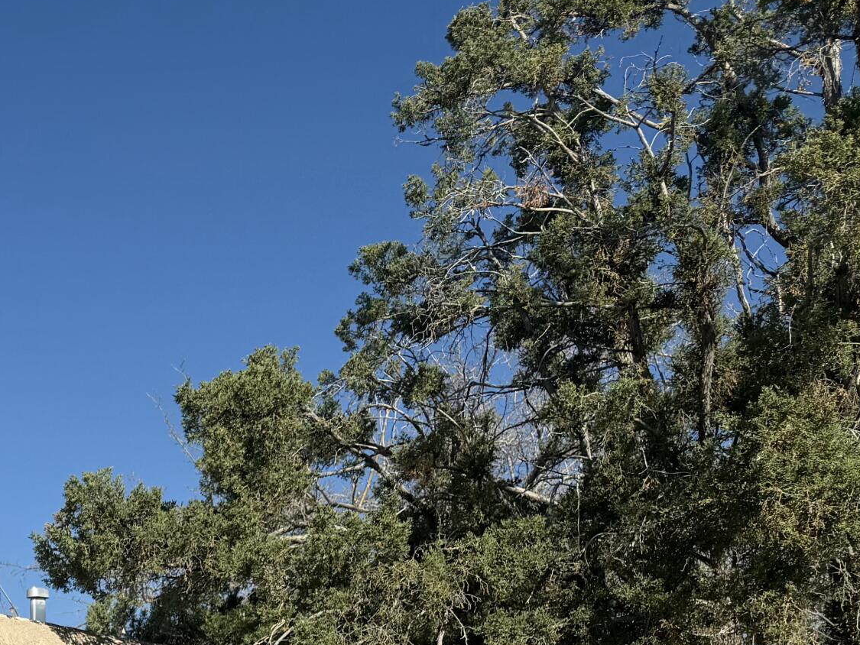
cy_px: 848
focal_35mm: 64
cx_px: -187
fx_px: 1590
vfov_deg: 20.8
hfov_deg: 26.7
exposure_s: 1/6173
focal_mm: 6.76
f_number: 1.78
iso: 80
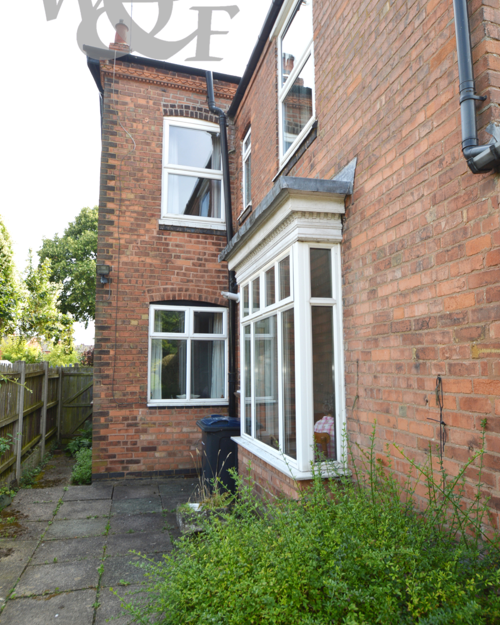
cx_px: 254
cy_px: 330
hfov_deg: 61.8
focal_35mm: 23
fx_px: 418
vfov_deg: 73.6
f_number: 6.3
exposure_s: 1/160
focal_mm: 13
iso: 100
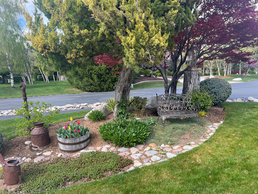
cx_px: 129
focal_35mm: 26
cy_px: 97
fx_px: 194
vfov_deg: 53.1
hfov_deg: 67.3
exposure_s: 1/827
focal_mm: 5.7
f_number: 1.5
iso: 50
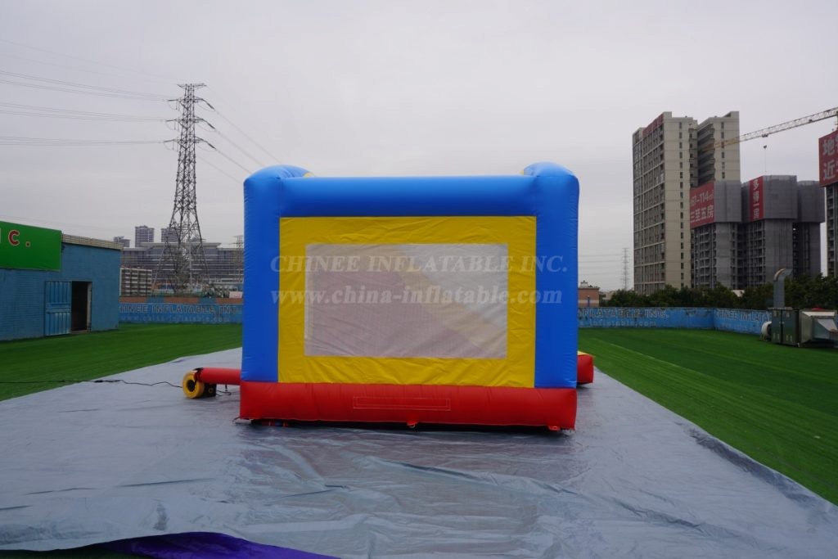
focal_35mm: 24
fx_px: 559
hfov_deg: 73.7
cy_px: 280
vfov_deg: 53.1
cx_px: 419
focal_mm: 16
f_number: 8
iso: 100
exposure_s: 1/125
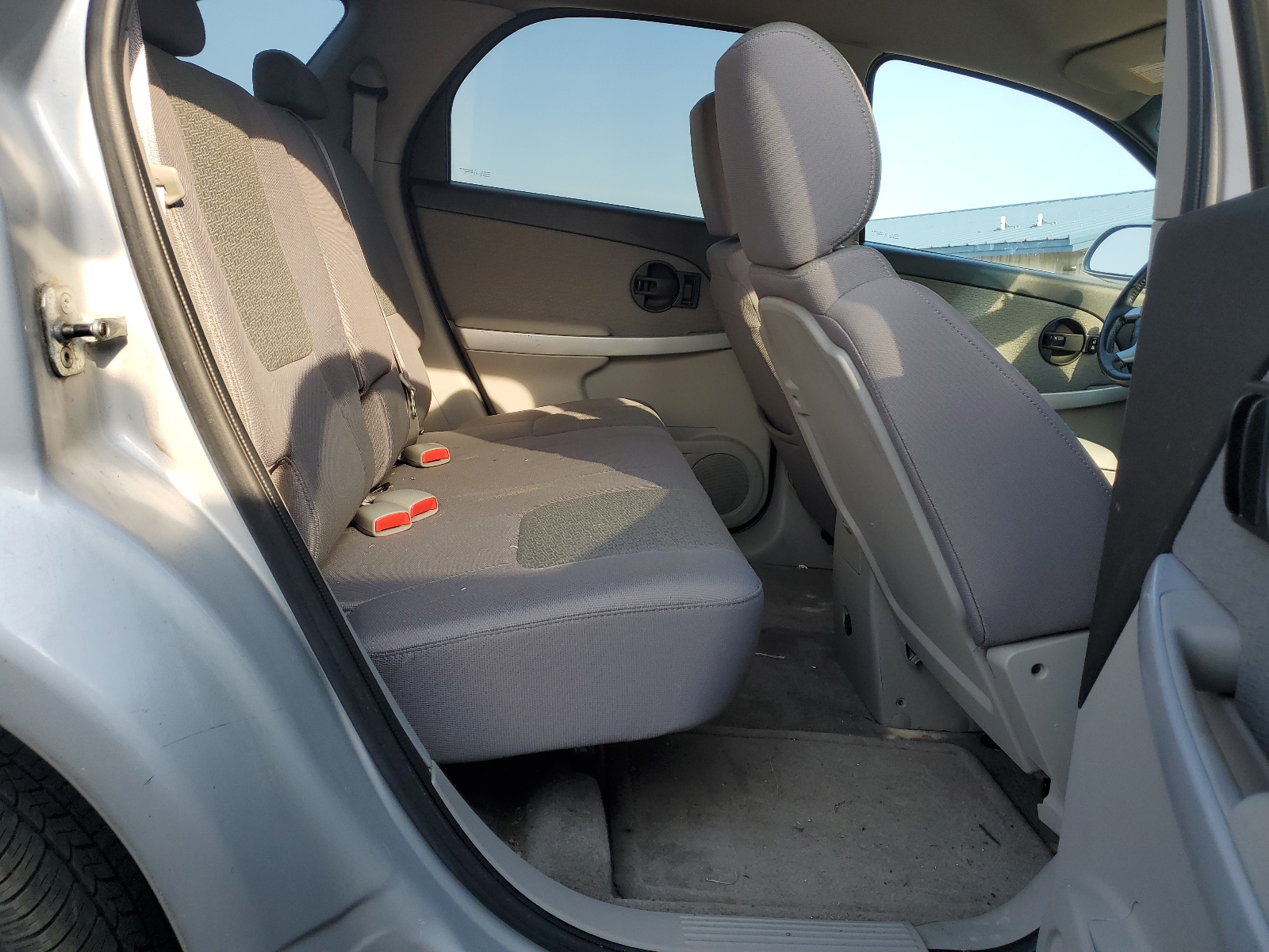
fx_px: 953
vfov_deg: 53.1
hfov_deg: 67.3
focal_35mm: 26
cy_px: 476
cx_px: 634
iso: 50
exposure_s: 1/588
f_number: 1.5
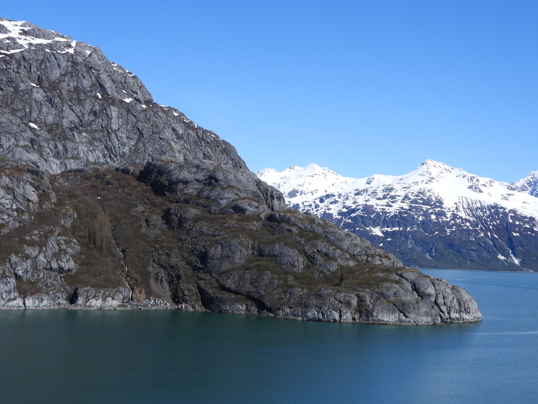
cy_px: 202
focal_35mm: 47
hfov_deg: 40.4
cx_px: 269
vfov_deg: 30.9
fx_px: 730
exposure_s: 1/2000
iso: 100
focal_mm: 8.4
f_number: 3.2
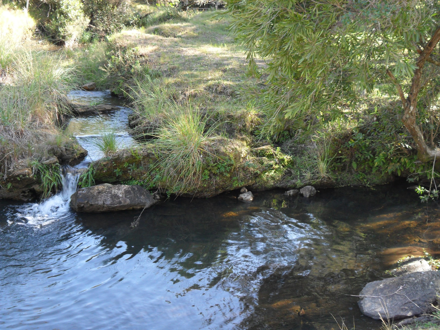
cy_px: 165
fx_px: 699
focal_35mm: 55
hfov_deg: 34.9
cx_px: 220
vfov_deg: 26.6
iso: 80
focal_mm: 9.9
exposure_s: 1/45
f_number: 3.9
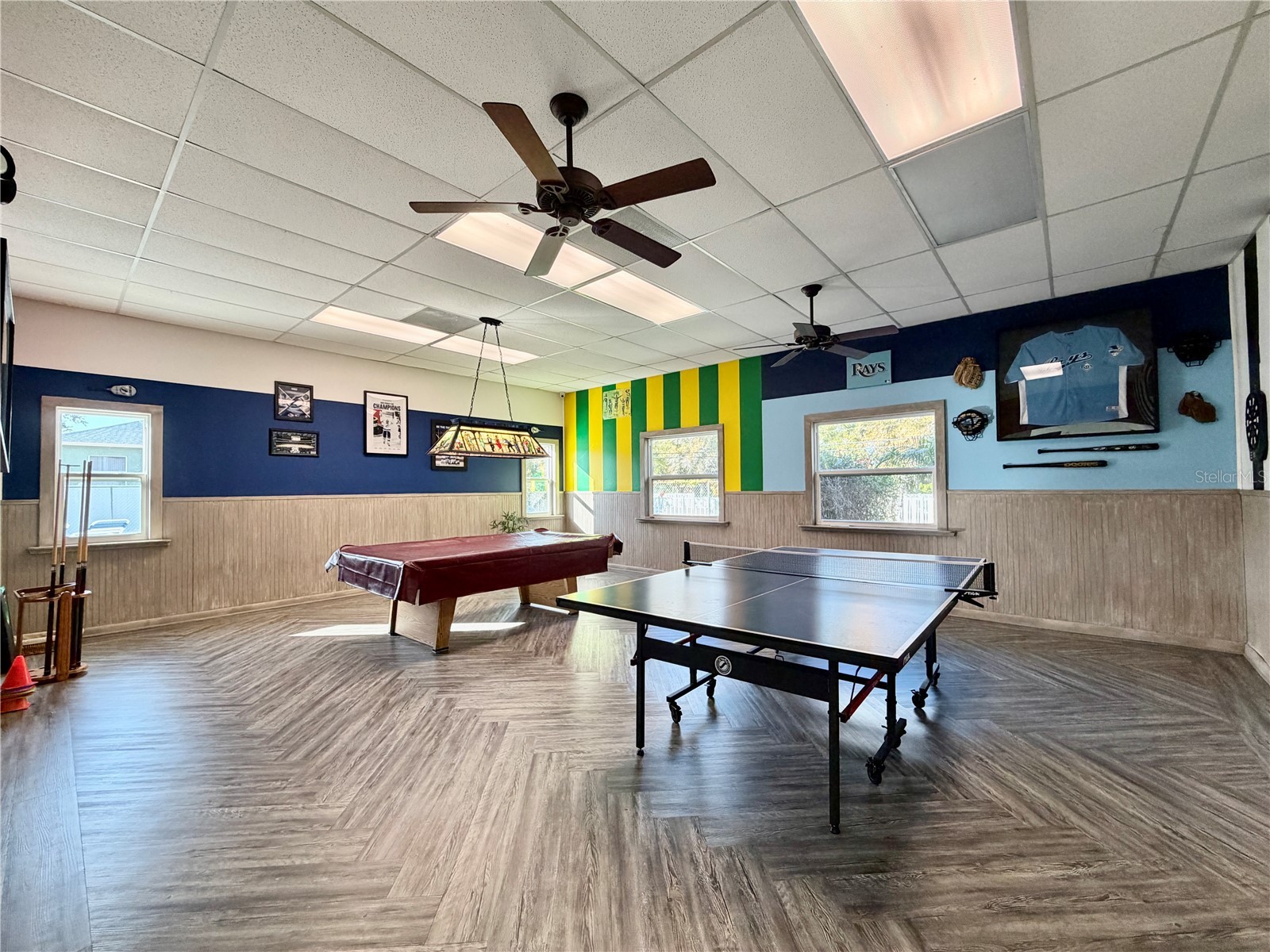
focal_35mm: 14
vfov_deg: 85.7
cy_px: 476
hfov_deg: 102.1
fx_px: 514
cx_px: 635
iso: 250
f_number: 2.2
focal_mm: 2.22
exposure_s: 1/120
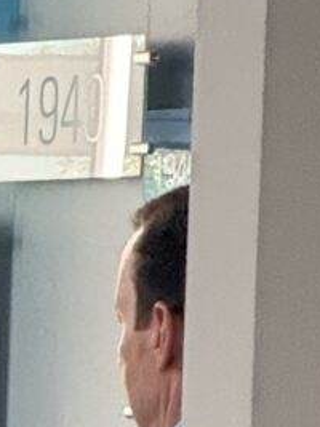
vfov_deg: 2.7
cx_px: -491
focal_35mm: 720
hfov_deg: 2.1
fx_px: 8882
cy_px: 1054
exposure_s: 1/60
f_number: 2.8
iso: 640
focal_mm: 15.66
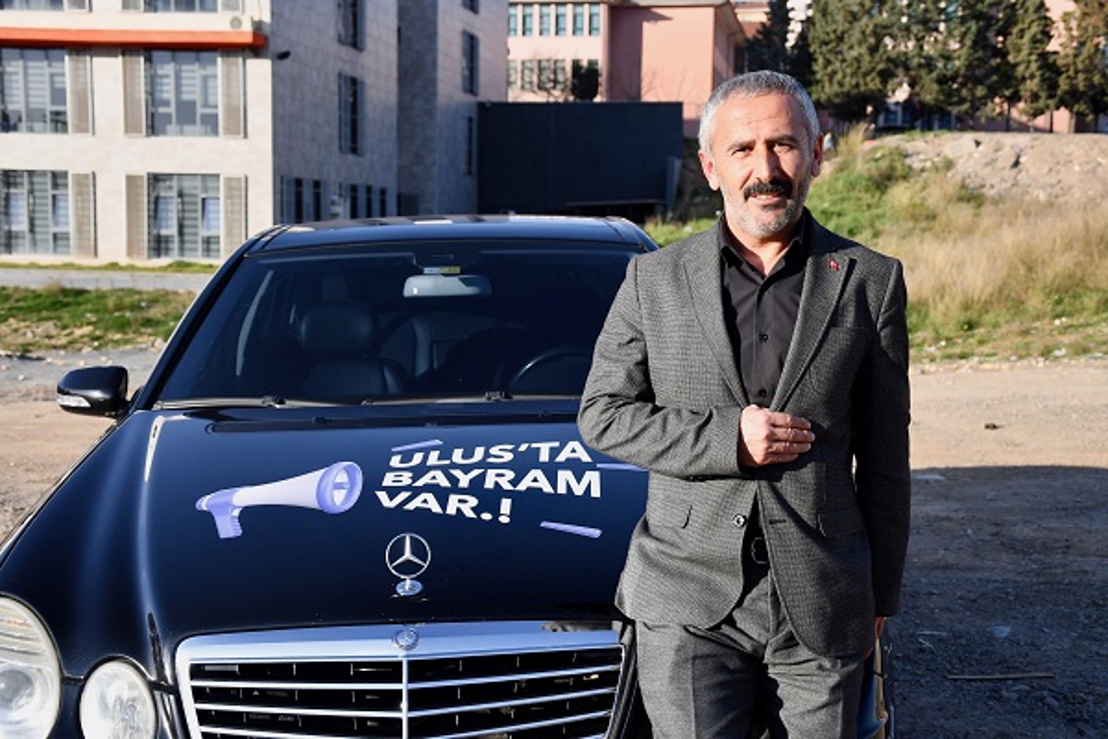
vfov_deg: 28.1
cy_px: 370
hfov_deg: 41.1
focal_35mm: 48
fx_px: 1477
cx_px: 554
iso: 250
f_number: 4
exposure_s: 1/1000
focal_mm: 32
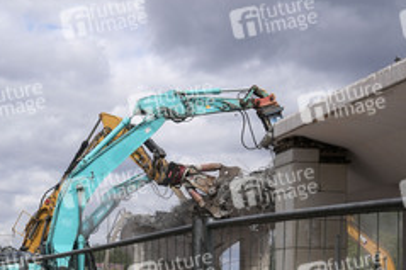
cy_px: 231
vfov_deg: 15.9
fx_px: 958
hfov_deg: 23.8
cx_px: 127
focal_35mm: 85
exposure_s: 1/640
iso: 100
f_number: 6.3
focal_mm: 30
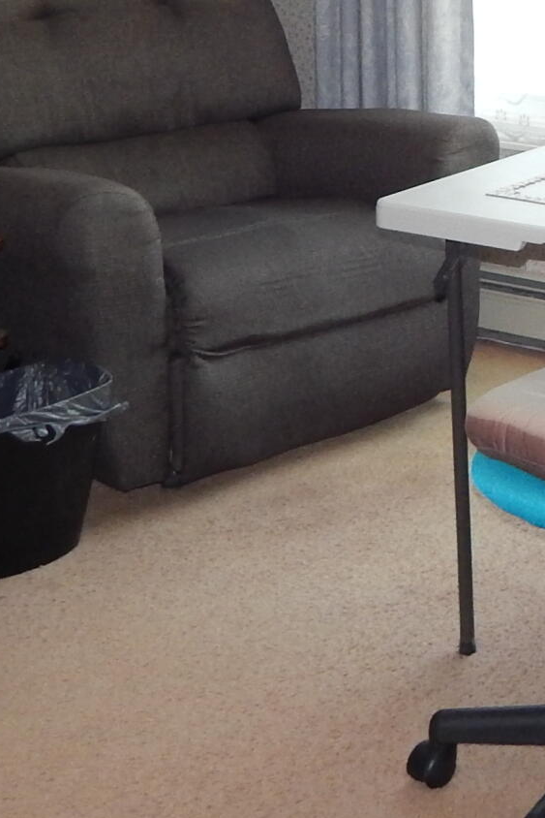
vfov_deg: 22.5
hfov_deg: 14.9
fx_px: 1929
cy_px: -88
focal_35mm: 85
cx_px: 835
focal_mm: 4
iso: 200
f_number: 3
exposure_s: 1/30
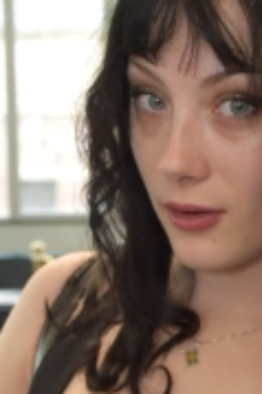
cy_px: 414
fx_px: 1484
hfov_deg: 10.1
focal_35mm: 136
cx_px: 163
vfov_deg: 14.8
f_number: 5.6
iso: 640
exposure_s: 1/125
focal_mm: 27
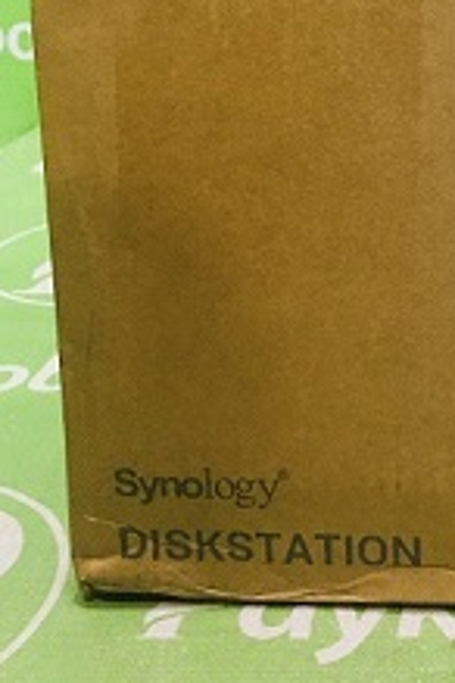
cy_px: 159
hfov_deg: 18.9
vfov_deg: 28.7
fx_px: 1308
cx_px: 503
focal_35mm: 69
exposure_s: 1/17
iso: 100
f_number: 2.2
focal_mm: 4.15
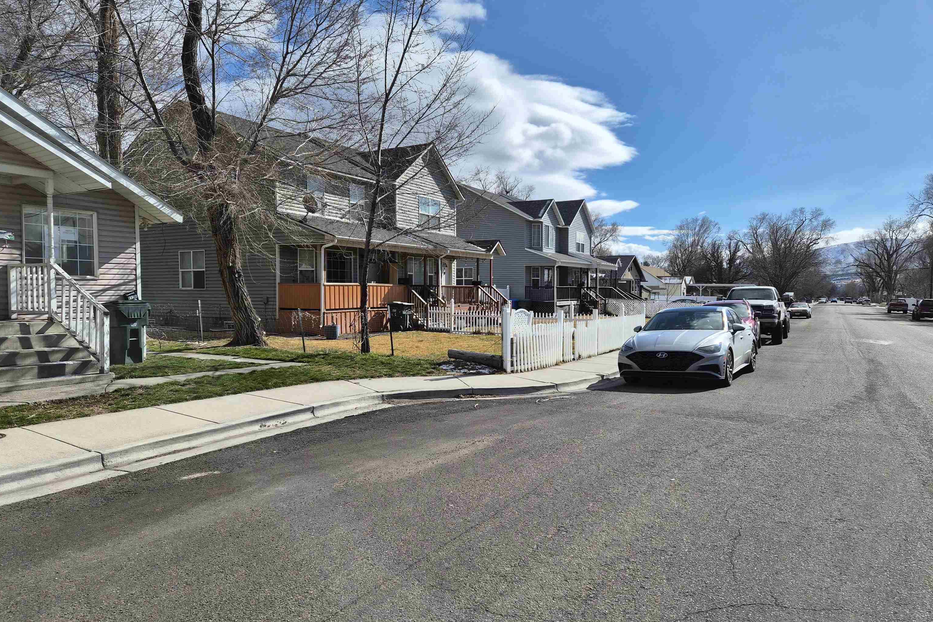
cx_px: 465
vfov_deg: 53.1
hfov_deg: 73.7
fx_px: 622
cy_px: 312
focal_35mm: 24
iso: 64
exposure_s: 1/7696
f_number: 1.8
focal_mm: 5.4
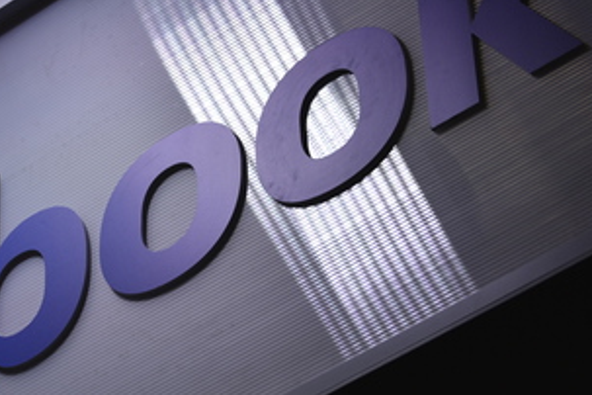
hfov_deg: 11.1
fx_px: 3042
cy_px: 251
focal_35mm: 185
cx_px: 127
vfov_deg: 7.4
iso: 100
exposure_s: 1/1250
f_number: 2.8
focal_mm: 80
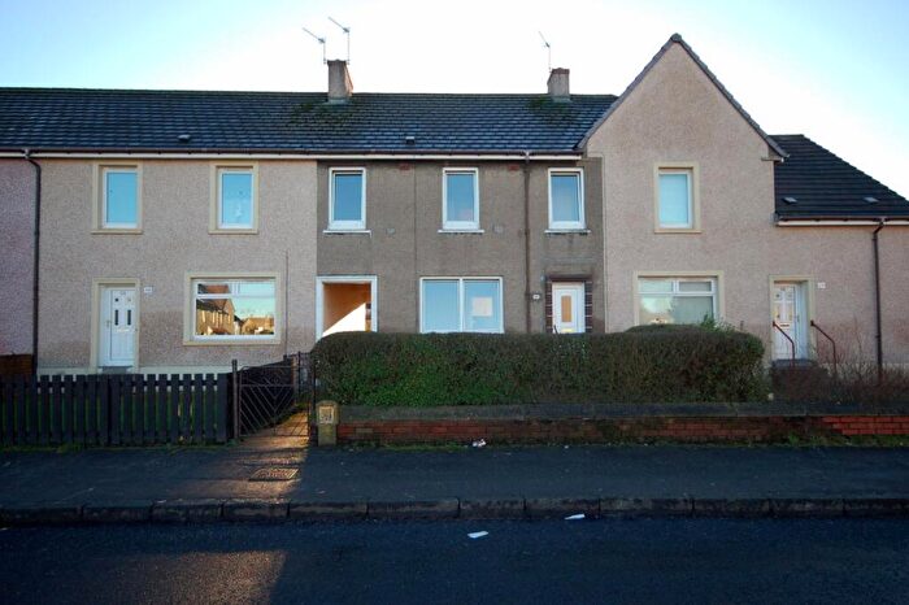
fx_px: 530
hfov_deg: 81.2
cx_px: 454
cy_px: 302
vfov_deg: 59.4
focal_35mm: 21
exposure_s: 1/160
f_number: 6.3
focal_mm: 14
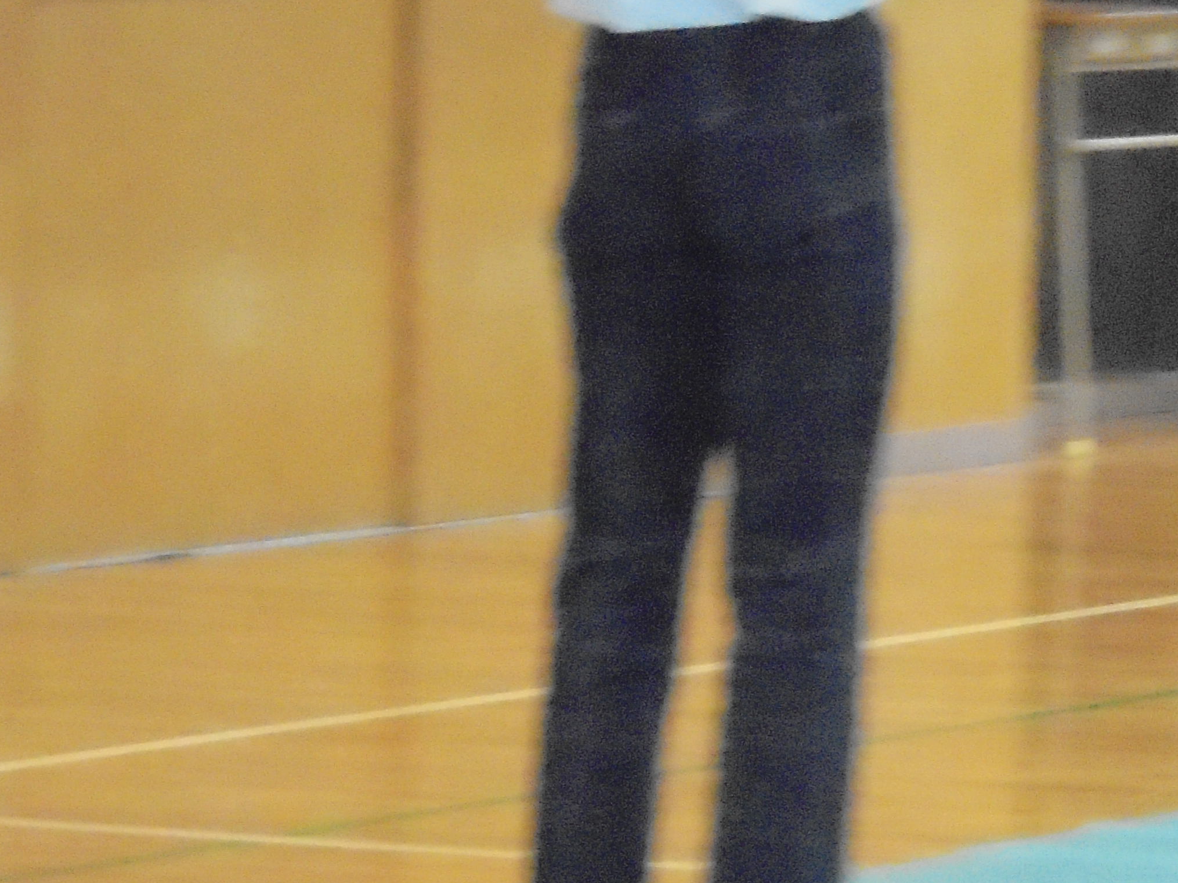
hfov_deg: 5.0
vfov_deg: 3.8
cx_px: 1444
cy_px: -9
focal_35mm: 396
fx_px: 13474
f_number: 6.5
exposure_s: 1/30
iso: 1600
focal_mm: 27.6
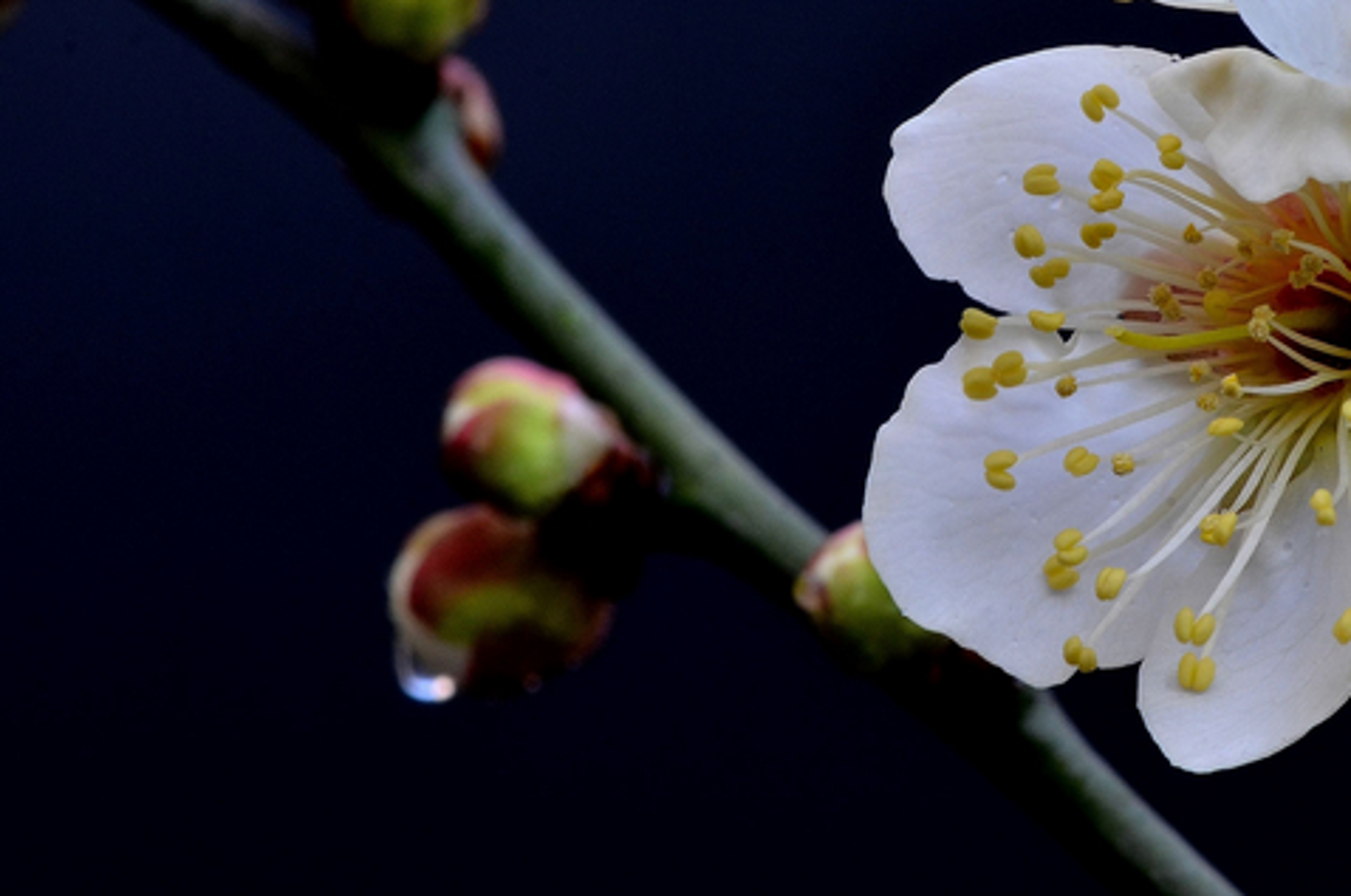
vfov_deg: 6.1
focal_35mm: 226
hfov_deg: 9.1
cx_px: 1032
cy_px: 189
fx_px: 8467
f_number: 29
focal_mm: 90
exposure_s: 1/30
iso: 400
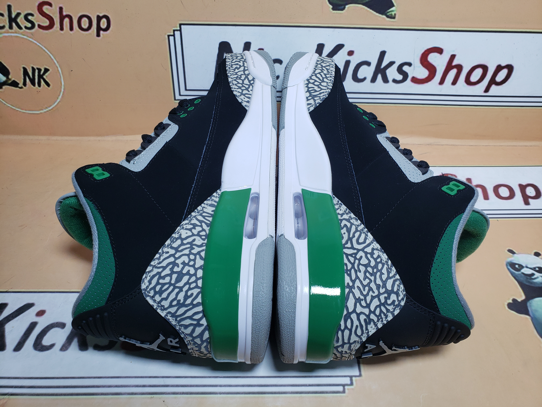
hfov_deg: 67.3
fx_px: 407
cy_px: 204
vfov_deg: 53.1
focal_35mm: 26
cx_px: 271
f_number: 2.4
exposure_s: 1/274
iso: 50
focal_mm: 4.3
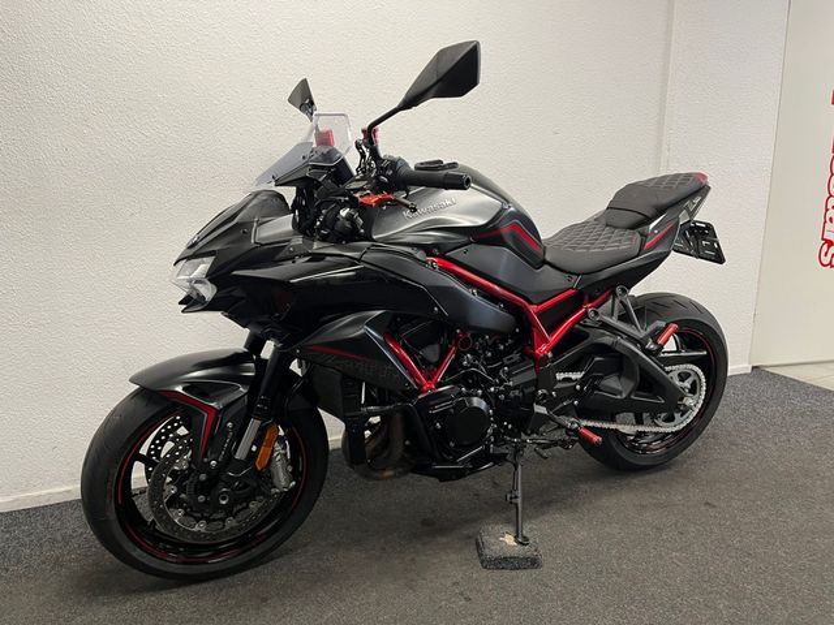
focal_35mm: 26
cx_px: 417
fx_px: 626
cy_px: 312
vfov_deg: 53.1
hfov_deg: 67.3
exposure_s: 1/50
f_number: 1.6
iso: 100
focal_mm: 5.1
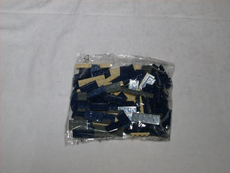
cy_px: 86
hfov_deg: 26.3
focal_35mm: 74
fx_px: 492
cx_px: 115
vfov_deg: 19.9
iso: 50
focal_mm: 12.33
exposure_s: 1/7
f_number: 4
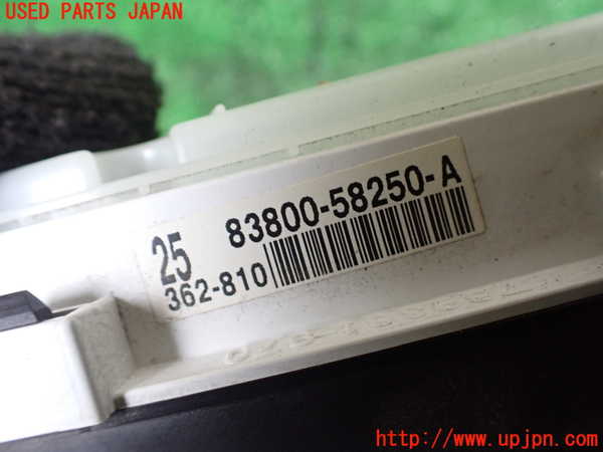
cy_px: 226
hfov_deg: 60.0
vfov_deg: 46.8
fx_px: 523
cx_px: 302
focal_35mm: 30
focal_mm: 5.4
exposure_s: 1/40
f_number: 2.3
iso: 800
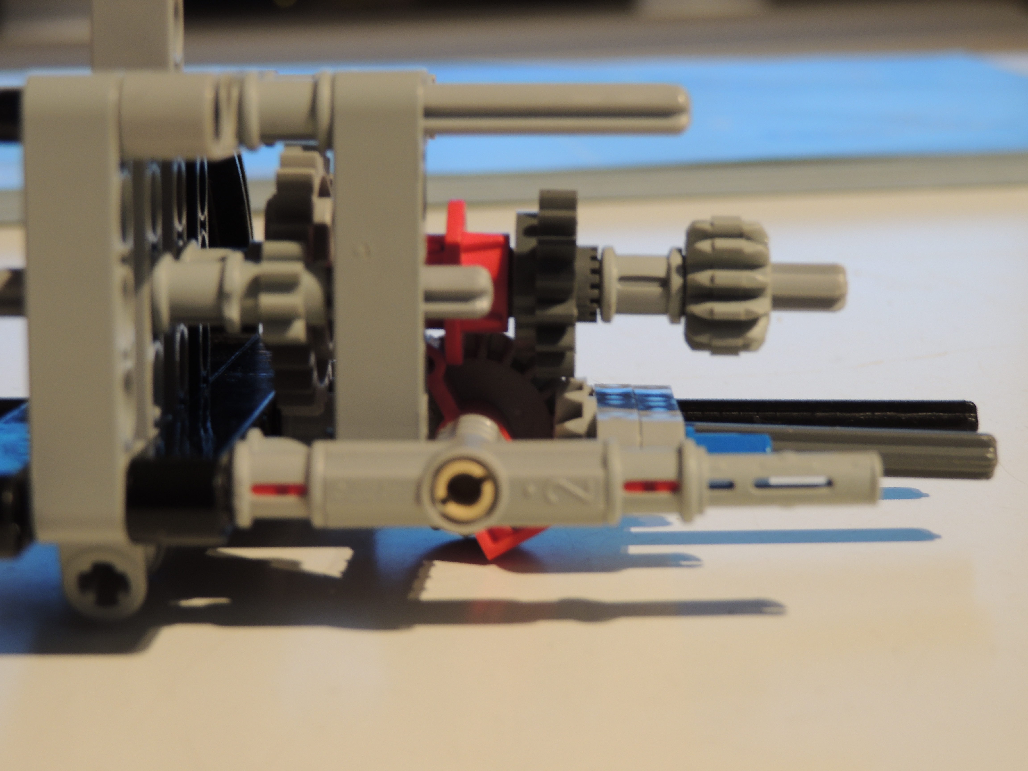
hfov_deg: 23.0
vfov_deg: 17.4
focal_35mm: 85
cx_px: 514
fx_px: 2524
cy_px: 386
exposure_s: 1/2
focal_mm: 15.1
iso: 100
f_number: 4
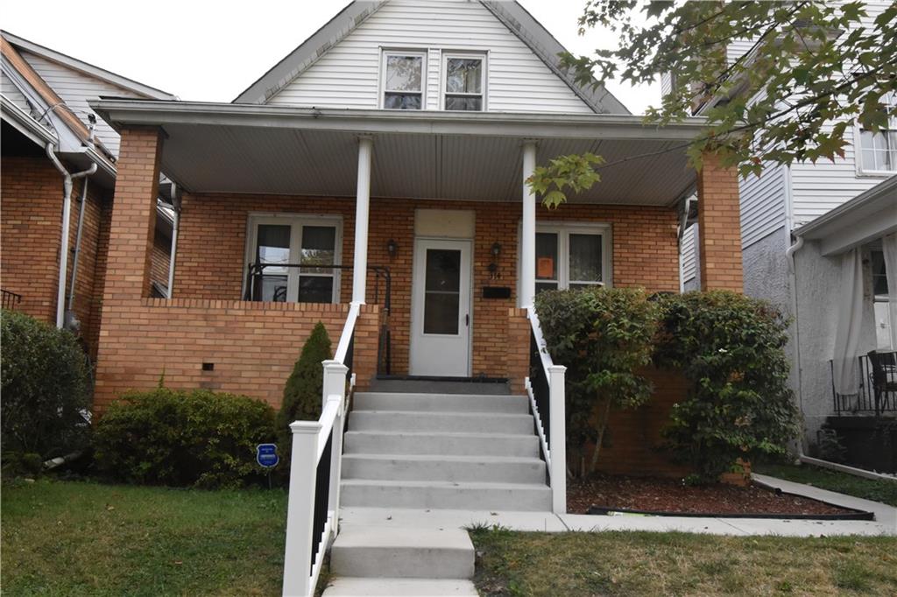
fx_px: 747
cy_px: 298
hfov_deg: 61.9
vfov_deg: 43.6
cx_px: 448
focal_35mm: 30
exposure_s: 1/200
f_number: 14
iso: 1600
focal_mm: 20
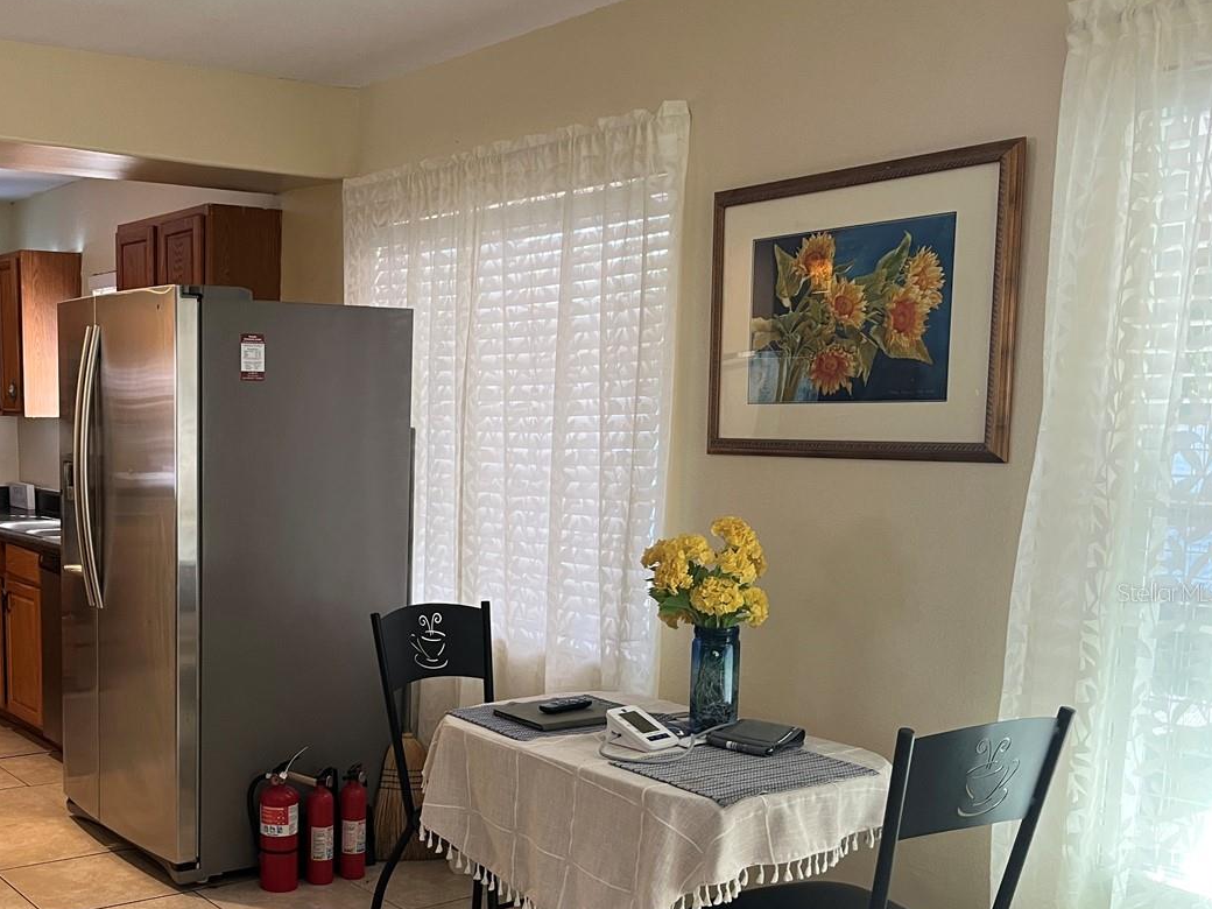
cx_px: 295
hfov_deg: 45.1
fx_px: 1401
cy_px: 592
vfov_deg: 35.7
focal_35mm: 40
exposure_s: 1/60
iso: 125
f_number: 1.6
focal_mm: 5.1
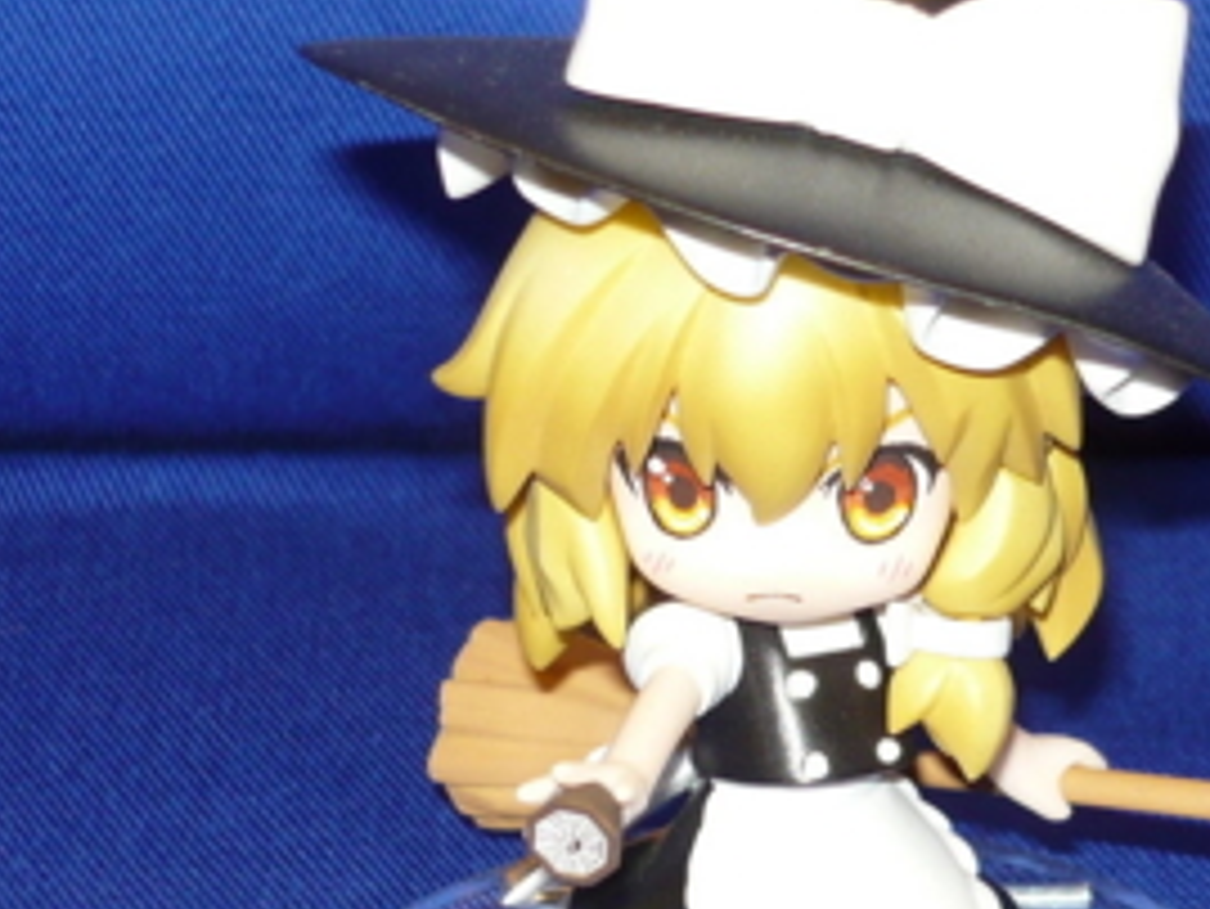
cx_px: 819
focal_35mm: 147
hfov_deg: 13.4
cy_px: 486
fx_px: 5141
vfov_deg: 10.1
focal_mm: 9.1
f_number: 3.4
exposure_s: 1/40
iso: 100
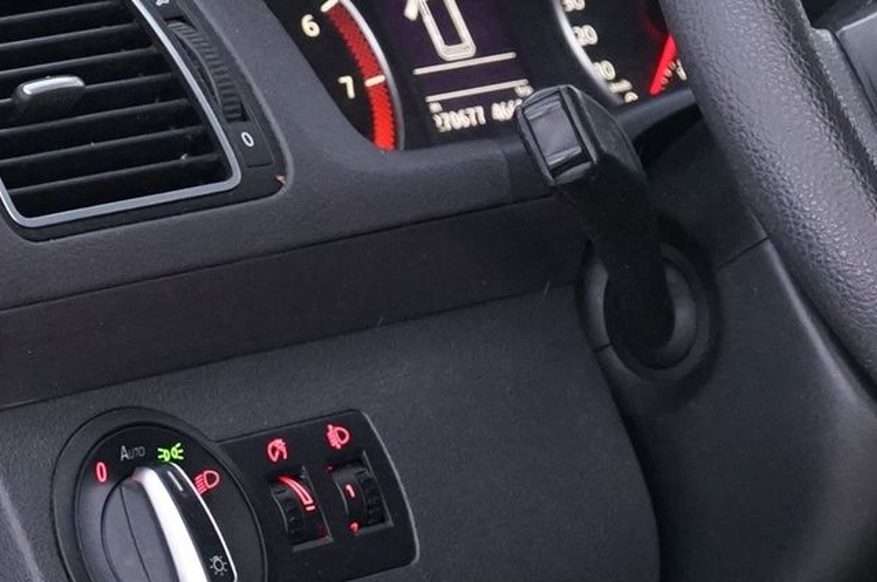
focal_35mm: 231
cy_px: 305
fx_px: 5619
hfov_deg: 8.8
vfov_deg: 5.9
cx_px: 1105
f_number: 6.3
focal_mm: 59
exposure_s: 1/13
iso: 3200
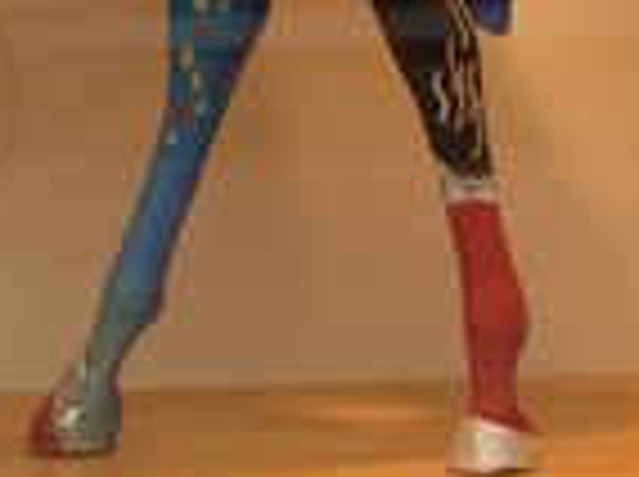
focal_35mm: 234
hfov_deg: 8.3
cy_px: -232
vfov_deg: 6.3
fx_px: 4312
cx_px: -238
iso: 640
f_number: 7.1
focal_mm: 36
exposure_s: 1/100
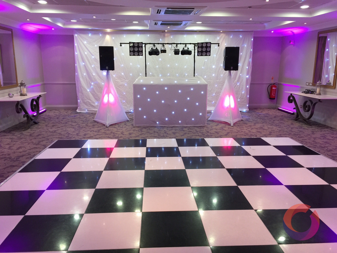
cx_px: 168
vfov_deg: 48.2
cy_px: 126
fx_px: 282
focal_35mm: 29
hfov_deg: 61.7
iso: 64
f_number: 2.2
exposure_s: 1/17
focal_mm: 4.15
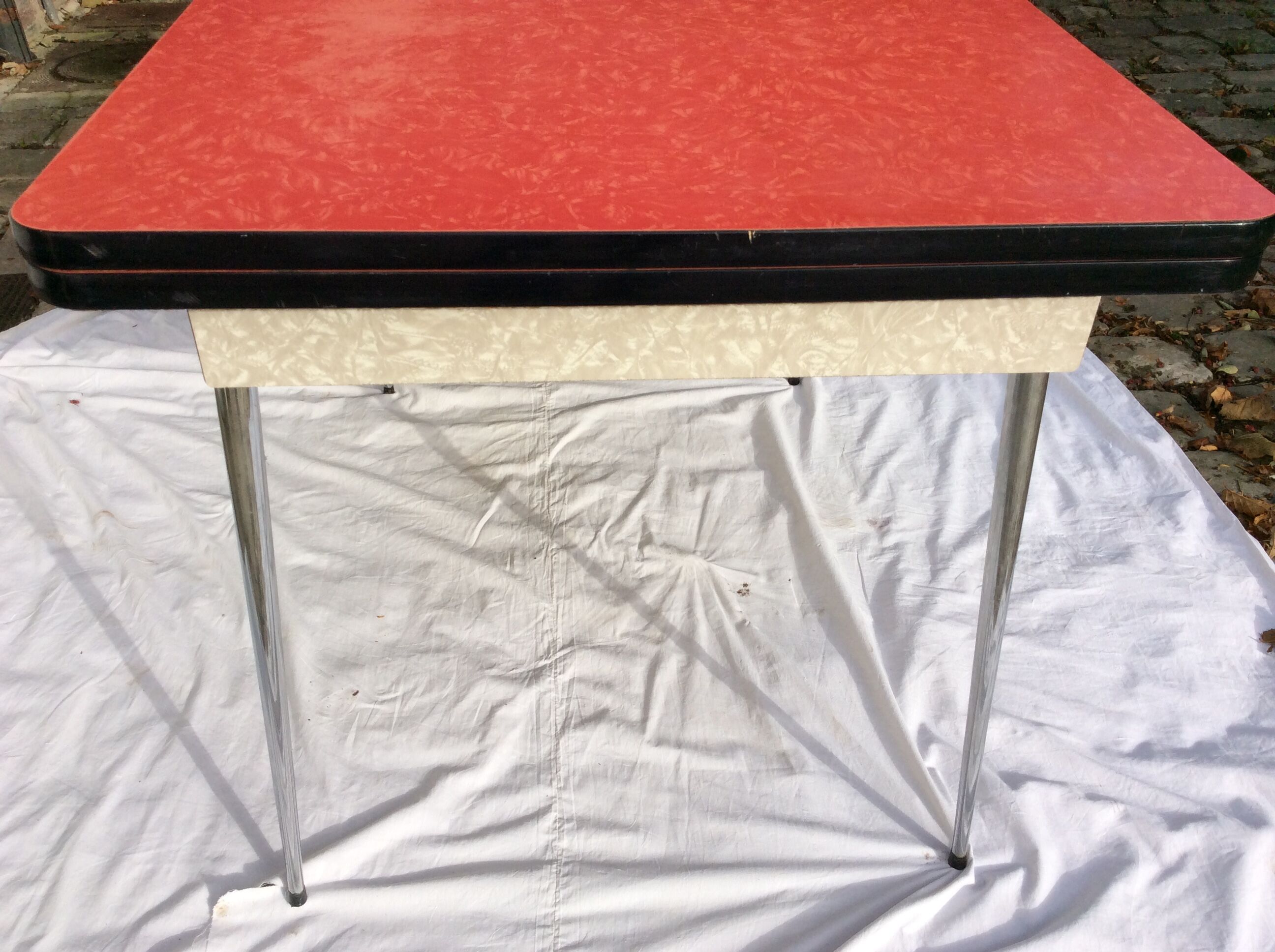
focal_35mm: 32
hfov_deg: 56.9
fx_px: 1177
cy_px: 476
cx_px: 638
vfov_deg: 44.1
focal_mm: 3.3
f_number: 2.4
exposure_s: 1/1021
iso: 32
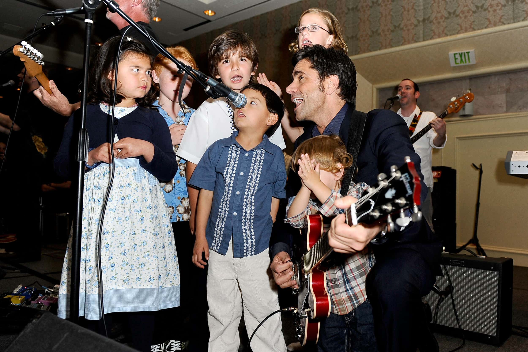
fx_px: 381
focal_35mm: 26
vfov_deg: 49.6
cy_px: 176
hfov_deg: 69.4
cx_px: 264
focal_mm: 26
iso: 800
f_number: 4
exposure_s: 1/80
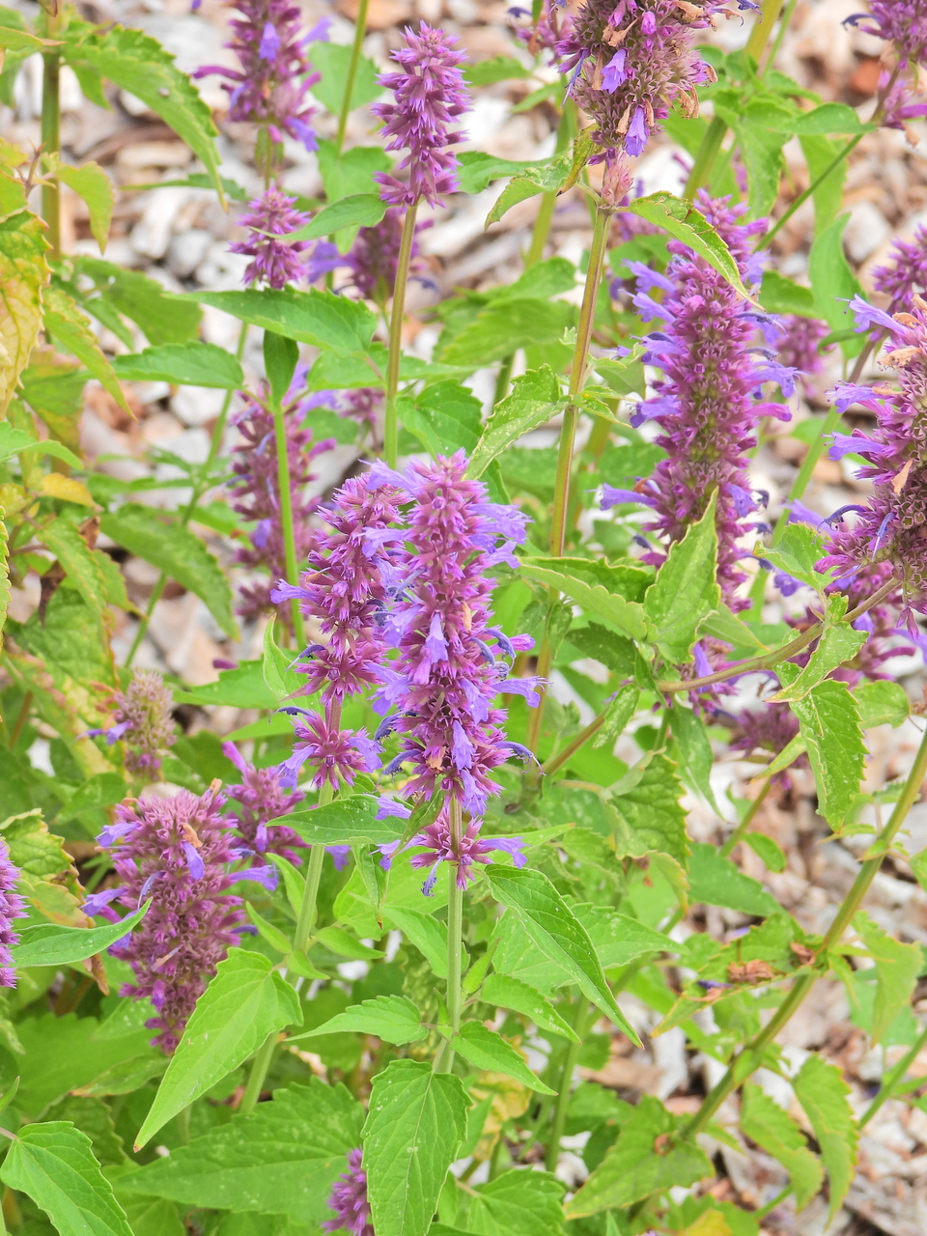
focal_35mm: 220
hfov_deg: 6.8
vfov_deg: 9.0
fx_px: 7855
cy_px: 618
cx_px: 464
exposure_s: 1/200
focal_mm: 39.3
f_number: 4.5
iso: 100
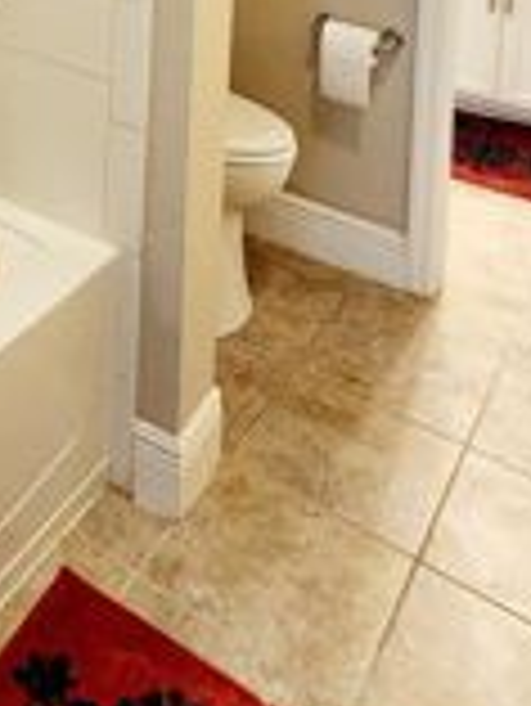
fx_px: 899
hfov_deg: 29.6
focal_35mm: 44
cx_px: -56
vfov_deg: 30.8
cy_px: -265
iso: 320
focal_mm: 2.2
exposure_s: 1/60.2
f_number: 2.2
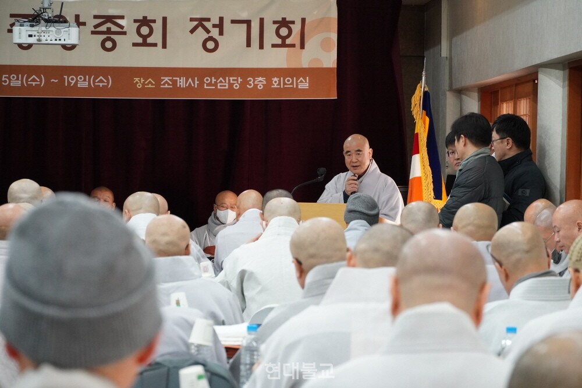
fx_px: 1915
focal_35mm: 118
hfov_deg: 17.3
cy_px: 194
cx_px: 291
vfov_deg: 11.6
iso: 2000
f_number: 5.6
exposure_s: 1/125
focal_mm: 79
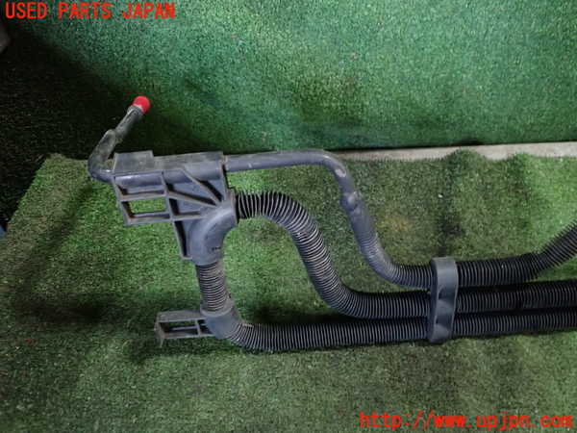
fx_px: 500
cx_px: 288
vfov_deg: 46.8
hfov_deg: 60.0
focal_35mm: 30
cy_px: 216
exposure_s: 1/30
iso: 320
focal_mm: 5.4
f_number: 2.3
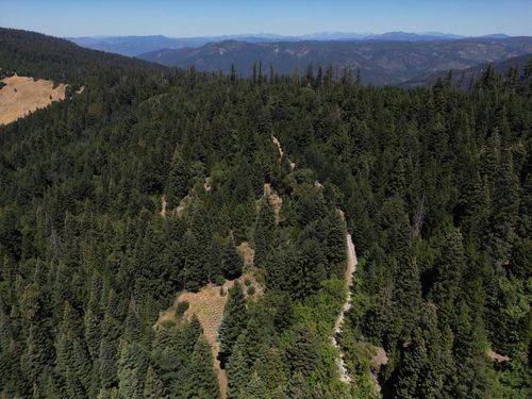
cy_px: 200
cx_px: 266
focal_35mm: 24
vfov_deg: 56.8
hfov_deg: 71.6
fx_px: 369
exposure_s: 1/3000
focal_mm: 6.72
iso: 100
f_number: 1.7
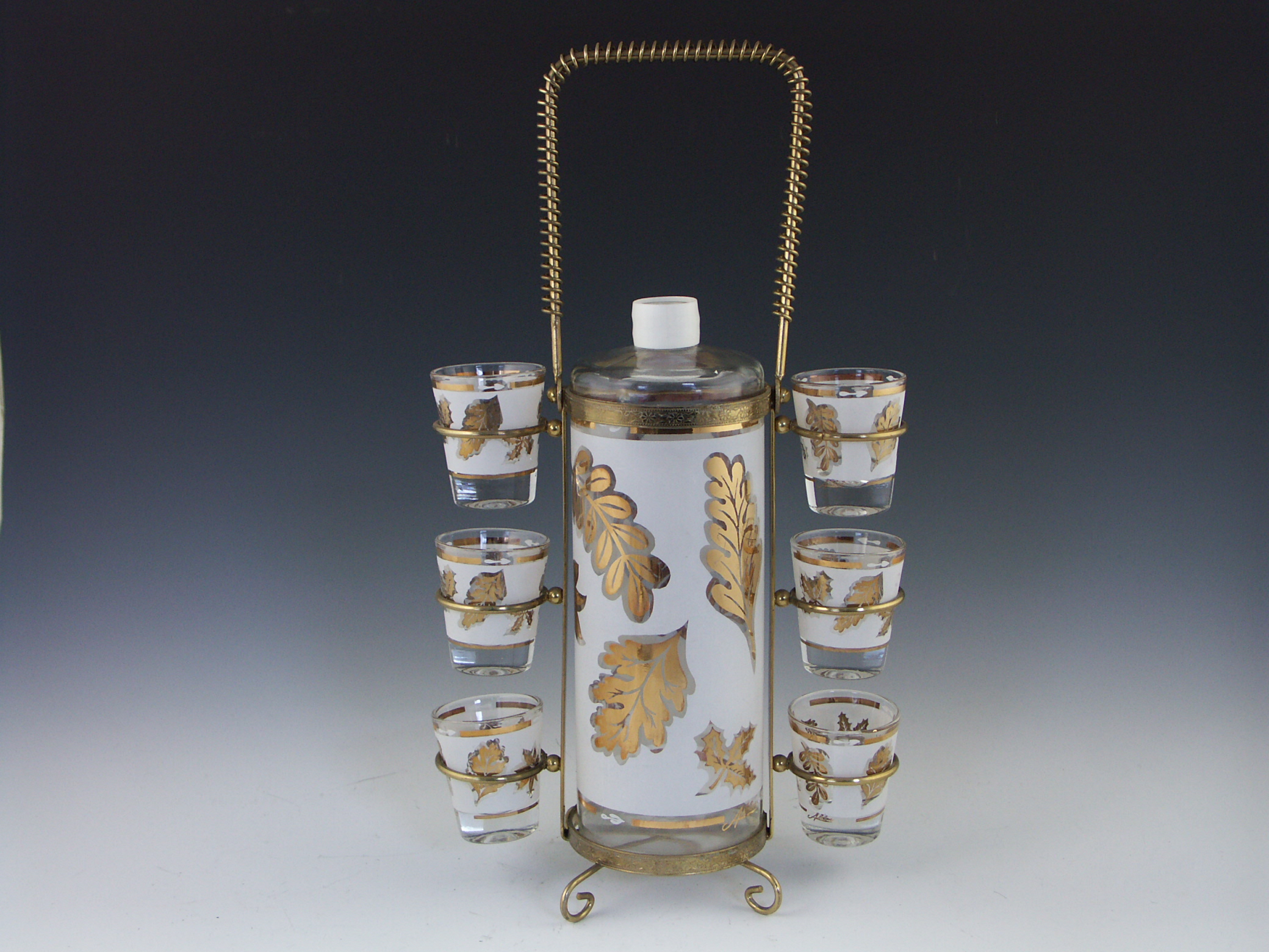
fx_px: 1613
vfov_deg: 32.9
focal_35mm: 44
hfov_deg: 42.9
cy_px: 476
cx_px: 634
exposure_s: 1/100
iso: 100
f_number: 2.8
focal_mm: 11.31
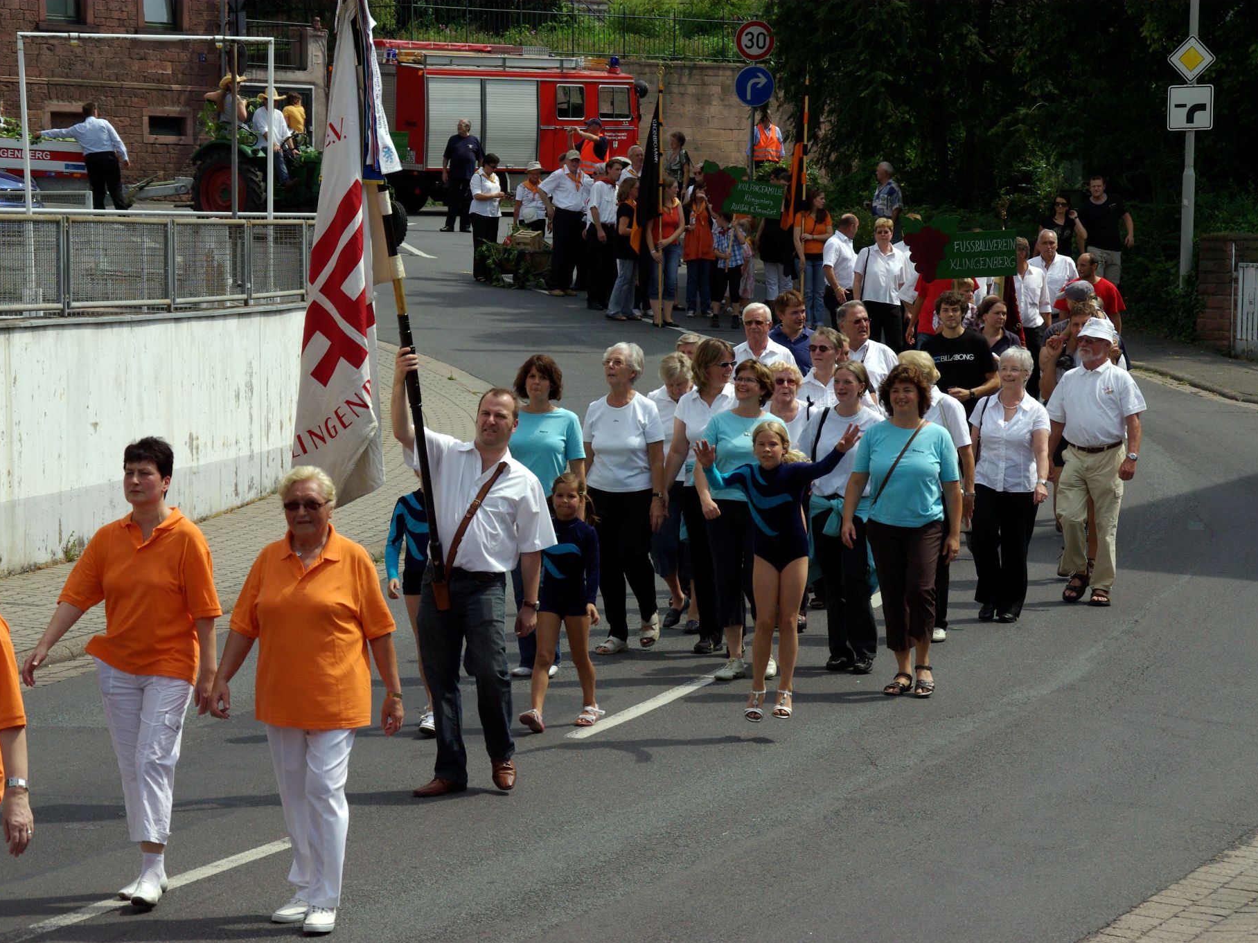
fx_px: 4615
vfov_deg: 11.7
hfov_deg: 15.5
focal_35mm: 127
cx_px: 602
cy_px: 472
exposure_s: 1/1000
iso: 400
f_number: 8
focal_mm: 78
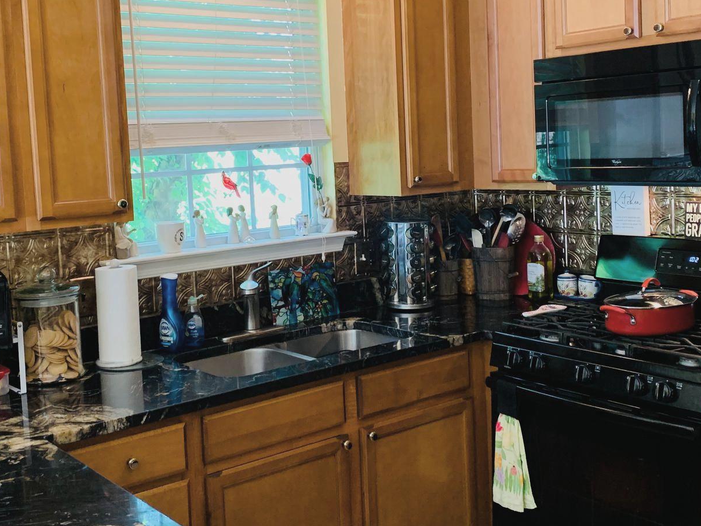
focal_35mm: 44
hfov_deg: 42.9
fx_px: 891
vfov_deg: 32.8
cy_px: 211
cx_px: 345
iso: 250
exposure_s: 1/60
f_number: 1.8
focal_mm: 4.25
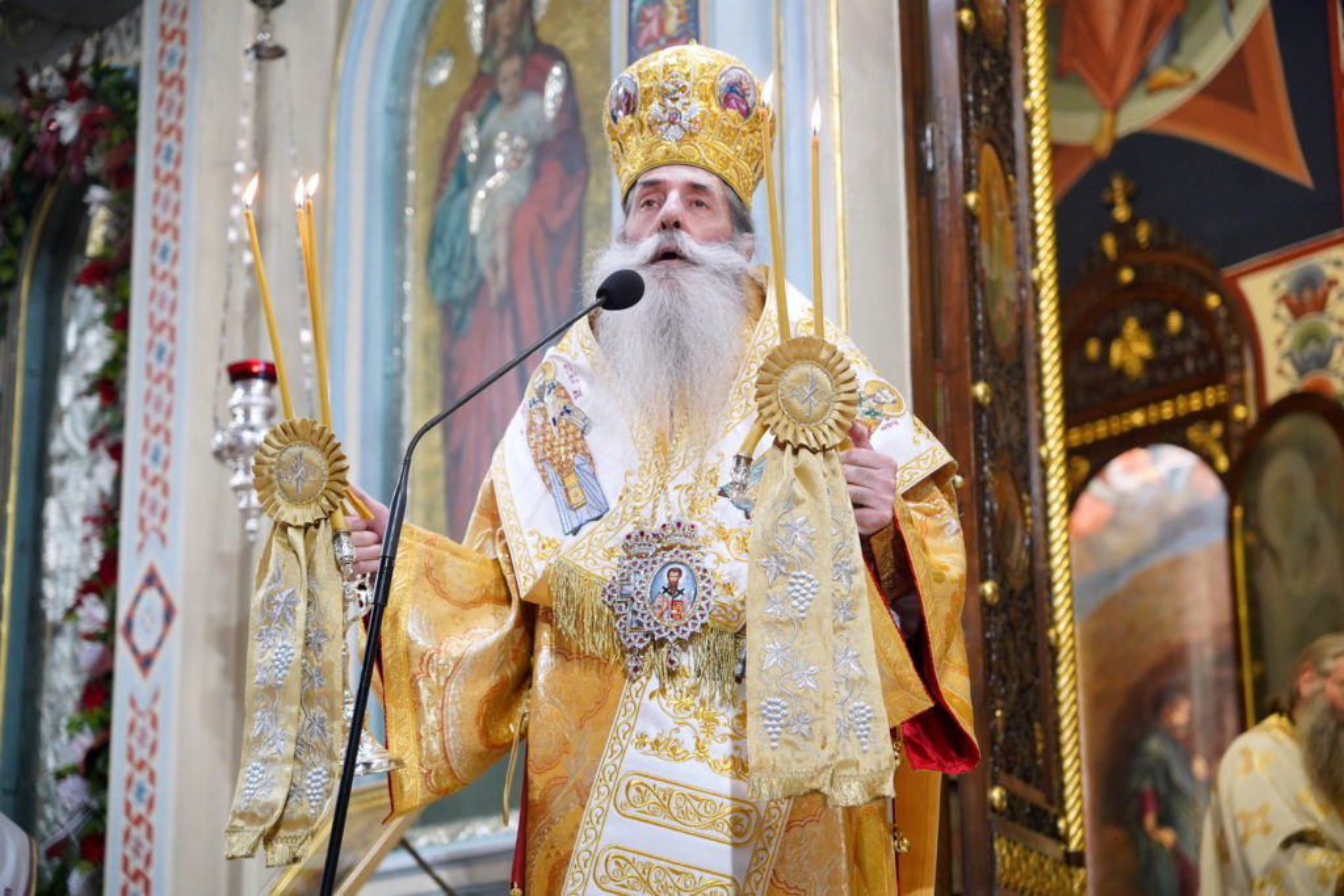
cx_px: 672
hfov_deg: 28.8
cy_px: 448
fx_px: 2614
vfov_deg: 19.5
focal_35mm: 70
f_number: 3.2
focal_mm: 70
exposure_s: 1/200
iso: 1600
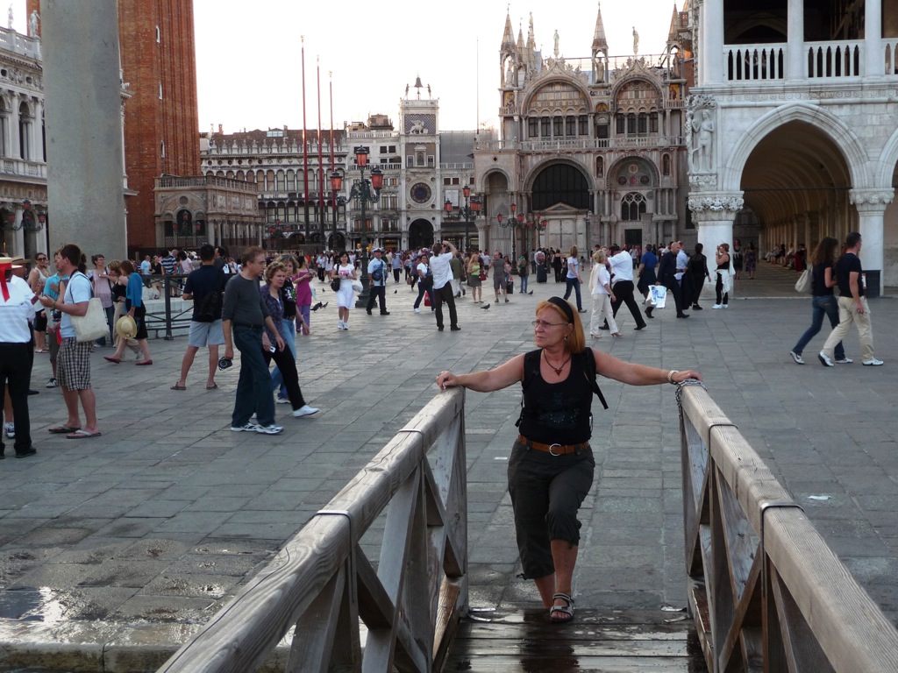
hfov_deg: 39.7
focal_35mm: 48
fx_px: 1245
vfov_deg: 30.3
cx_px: 449
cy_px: 336
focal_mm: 8
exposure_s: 1/100
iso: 100
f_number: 4.2
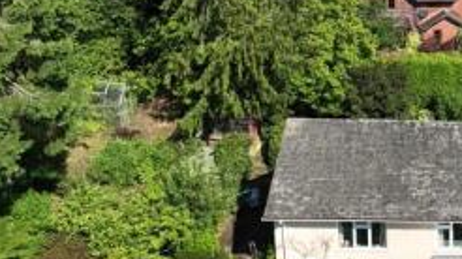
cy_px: 84
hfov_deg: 30.9
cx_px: 484
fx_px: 759
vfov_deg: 19.3
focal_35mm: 62
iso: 130
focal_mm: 12.29
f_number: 2.8
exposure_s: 1/2500
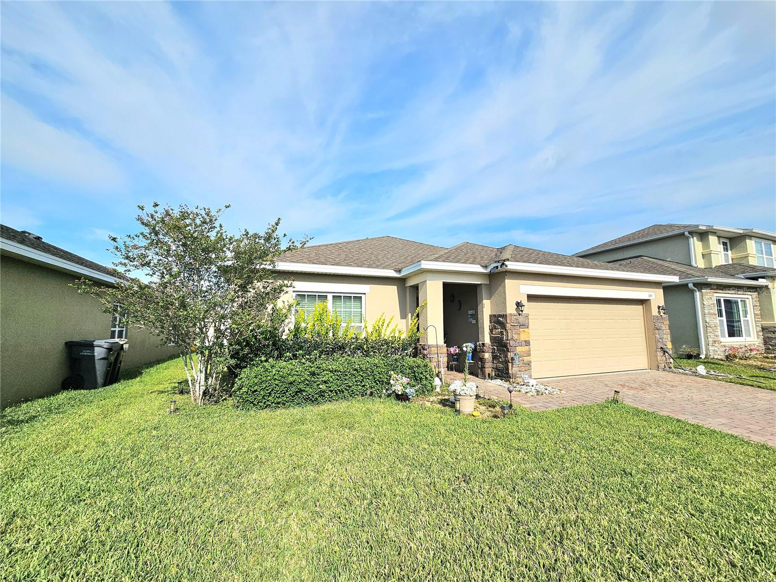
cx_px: 388
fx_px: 291
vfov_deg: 89.9
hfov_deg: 106.2
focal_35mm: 13
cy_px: 291
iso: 50
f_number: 2.2
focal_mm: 2.2
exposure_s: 1/5000
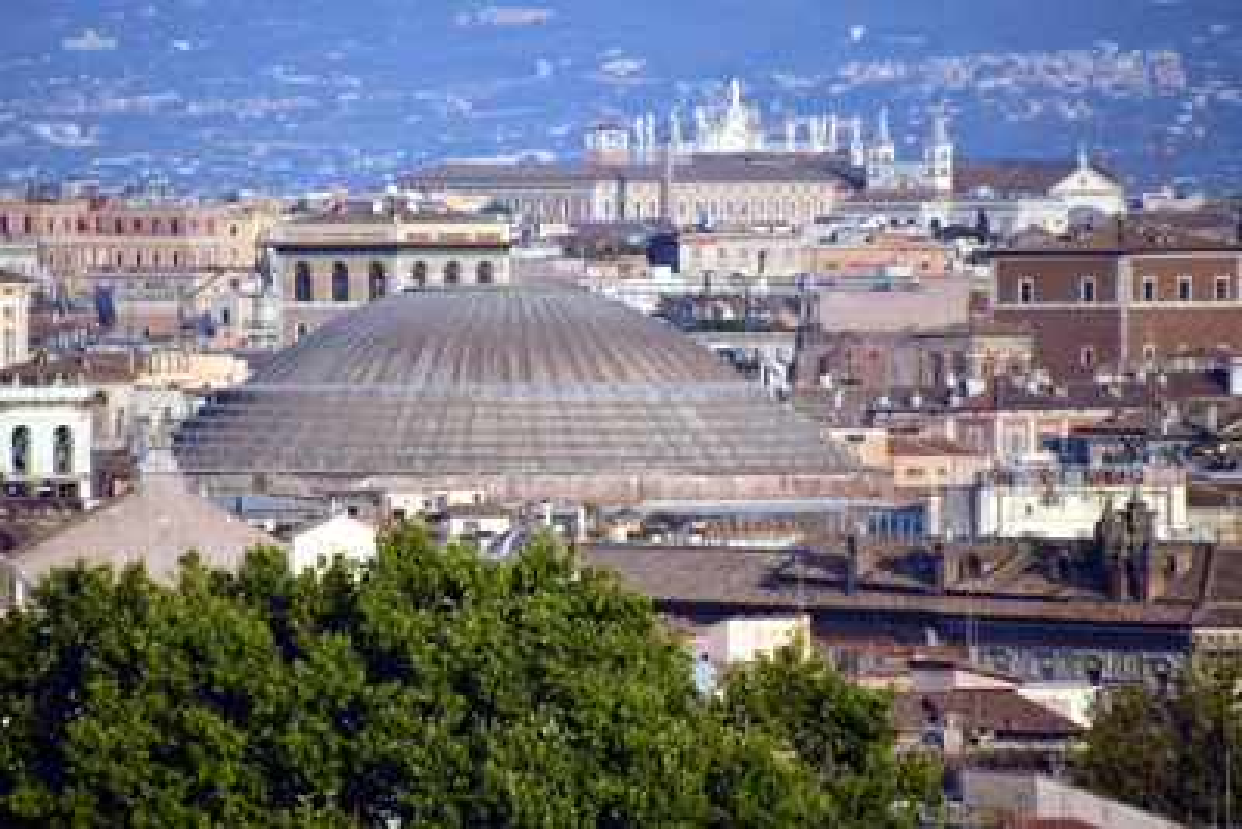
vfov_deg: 3.1
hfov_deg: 4.6
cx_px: 621
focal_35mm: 450
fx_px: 15530
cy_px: 414
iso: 100
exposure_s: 1/400
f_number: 6.3
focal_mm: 300
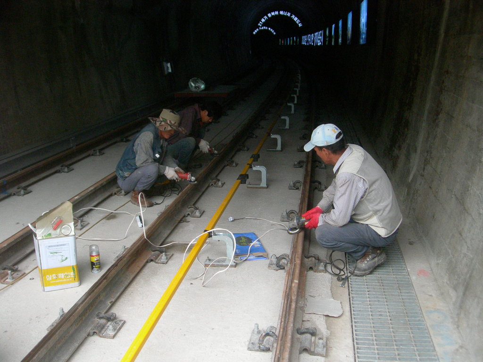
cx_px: 242
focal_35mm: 38
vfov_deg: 37.7
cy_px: 181
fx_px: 530
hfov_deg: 49.0
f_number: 2.8
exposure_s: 1/330
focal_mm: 7.8
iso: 400
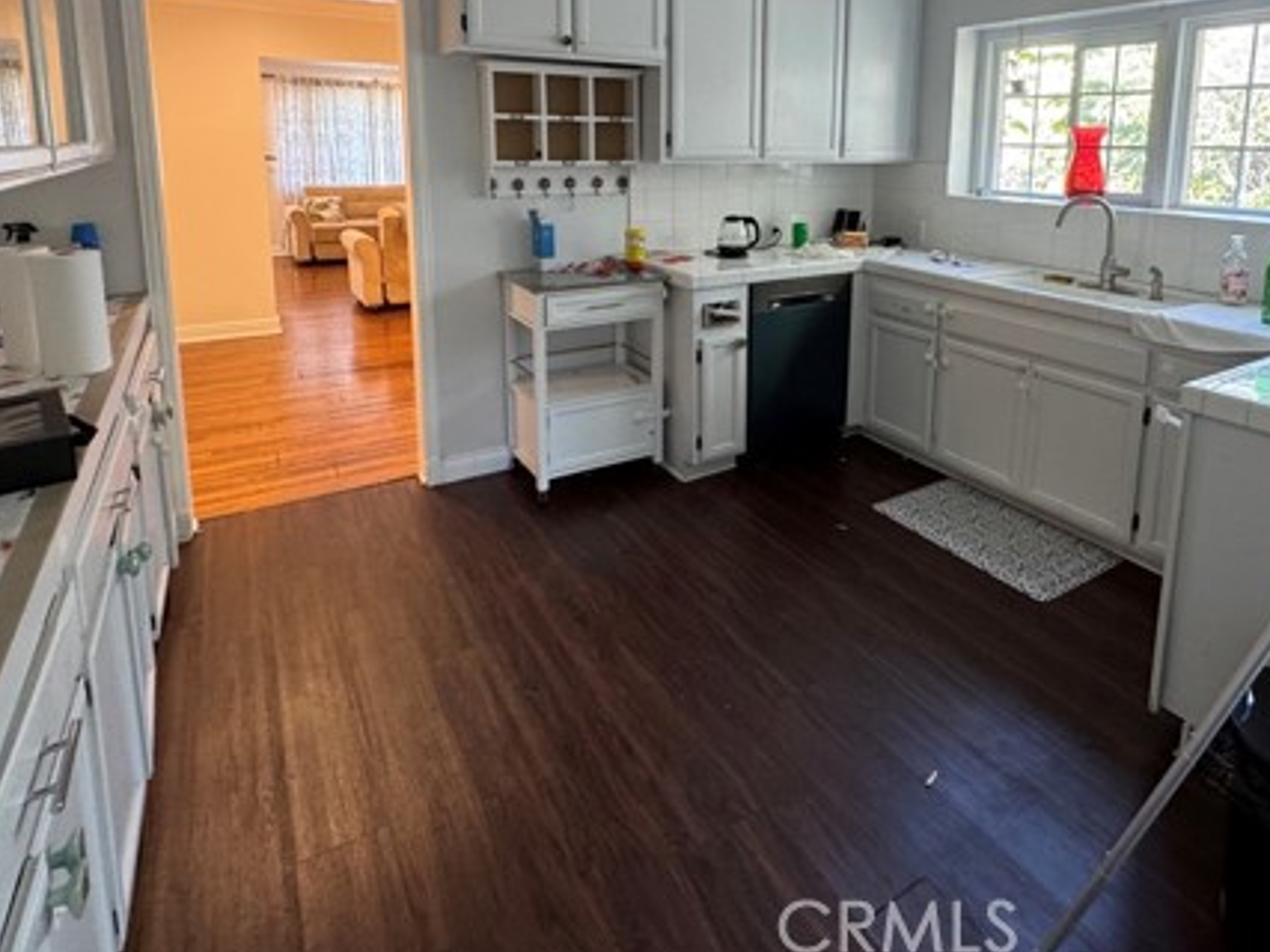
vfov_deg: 60.5
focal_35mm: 21
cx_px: 735
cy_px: 256
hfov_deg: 78.4
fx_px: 770
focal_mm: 2.22
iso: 200
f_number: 2.2
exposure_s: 1/60
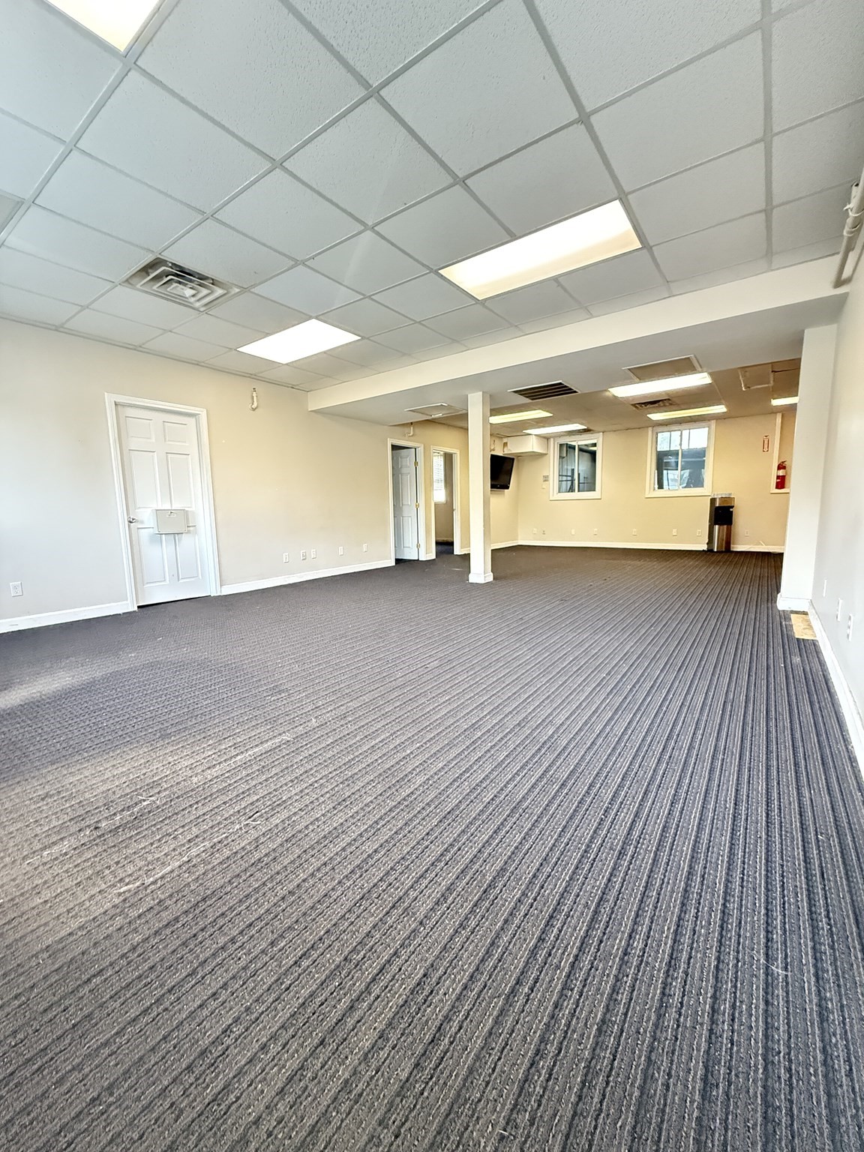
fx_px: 466
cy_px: 576
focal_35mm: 14
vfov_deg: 102.1
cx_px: 432
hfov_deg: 85.7
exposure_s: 1/60
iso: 1000
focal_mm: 2.22
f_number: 2.2
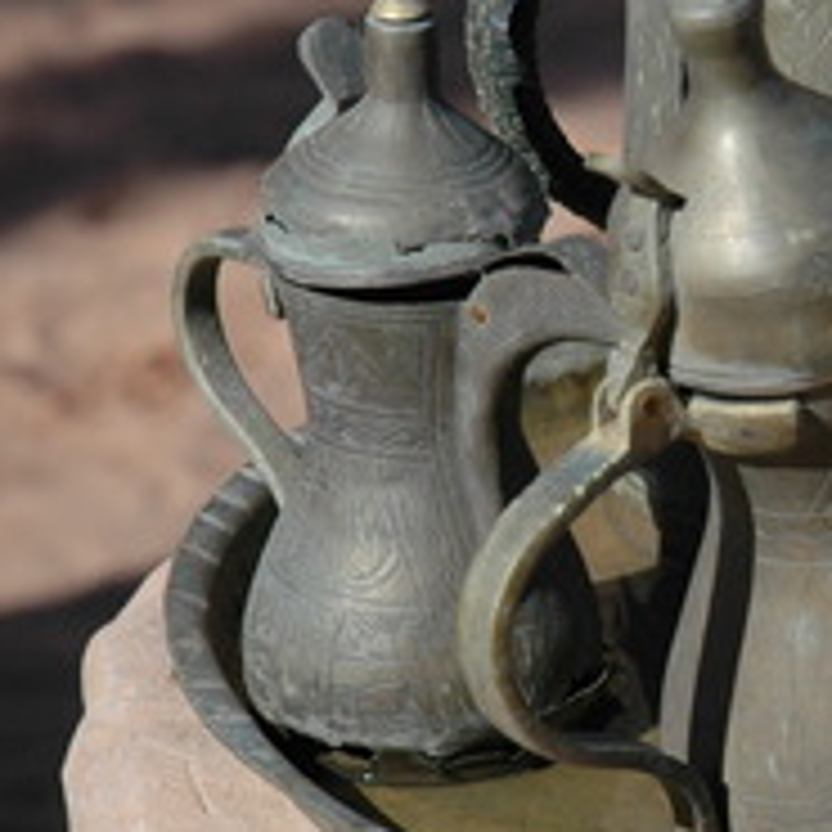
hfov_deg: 5.7
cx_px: 1030
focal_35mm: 308
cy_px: 241
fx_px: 8375
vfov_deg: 5.7
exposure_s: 1/1600
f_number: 4.5
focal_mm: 62
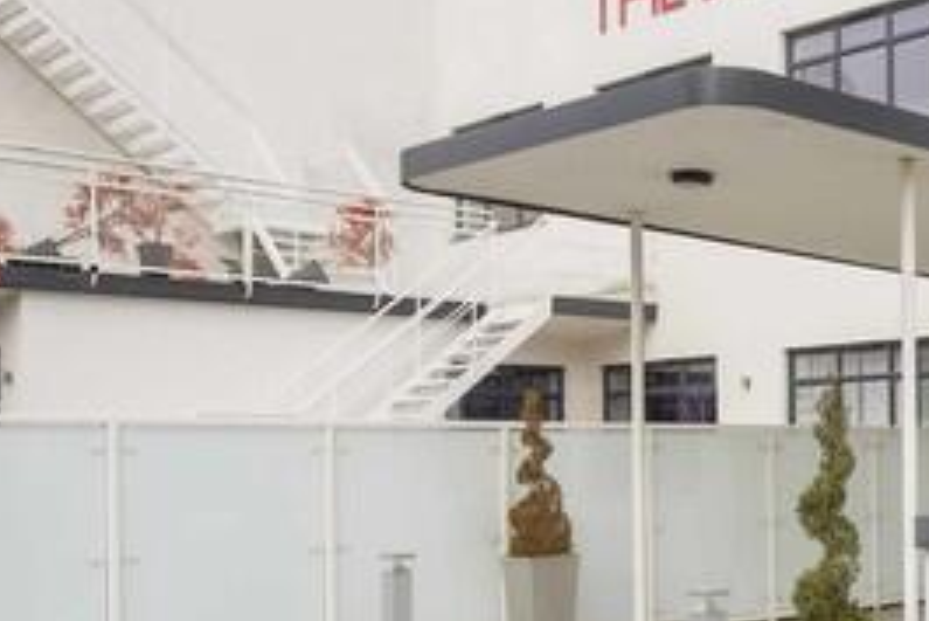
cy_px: 393
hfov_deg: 32.6
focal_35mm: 54
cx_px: 1010
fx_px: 1394
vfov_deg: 25.0
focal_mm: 14
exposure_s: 1/200
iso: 250
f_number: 9
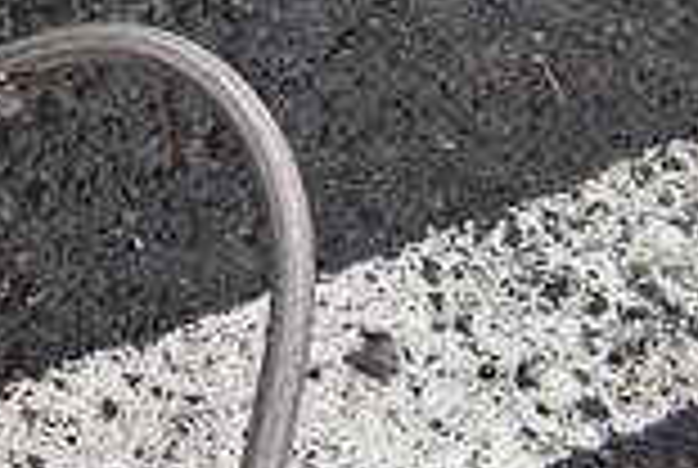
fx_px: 2059
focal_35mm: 106
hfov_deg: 15.9
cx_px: -608
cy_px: -176
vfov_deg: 12.5
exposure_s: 1/250
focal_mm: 18
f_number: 7.1
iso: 200
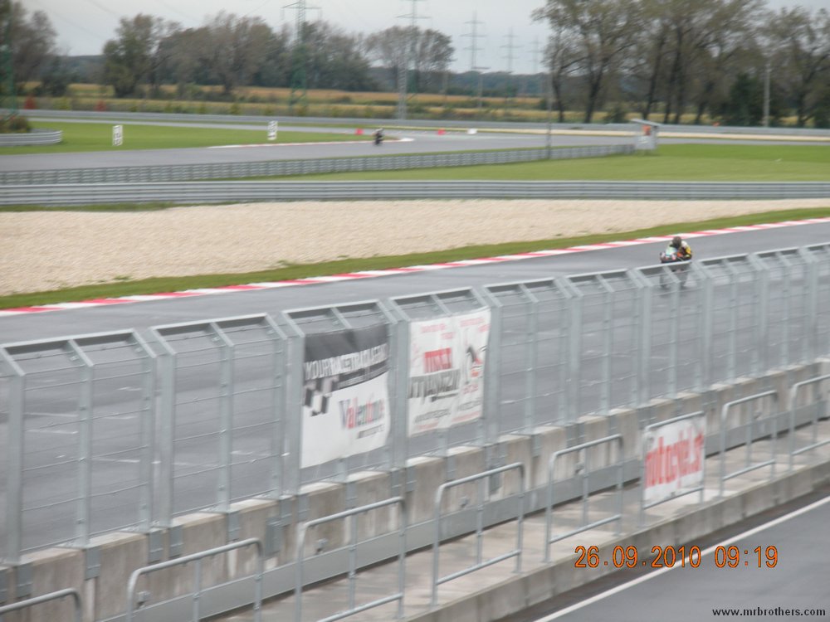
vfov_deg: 8.5
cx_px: 415
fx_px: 4172
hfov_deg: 11.4
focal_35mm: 174
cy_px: 311
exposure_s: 1/96.6
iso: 92
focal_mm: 31.5
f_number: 5.6
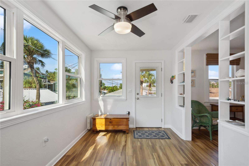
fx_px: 114
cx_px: 124
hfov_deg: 95.0
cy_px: 83
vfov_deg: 72.0
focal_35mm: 16
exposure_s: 1/125
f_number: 8
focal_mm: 11
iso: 200
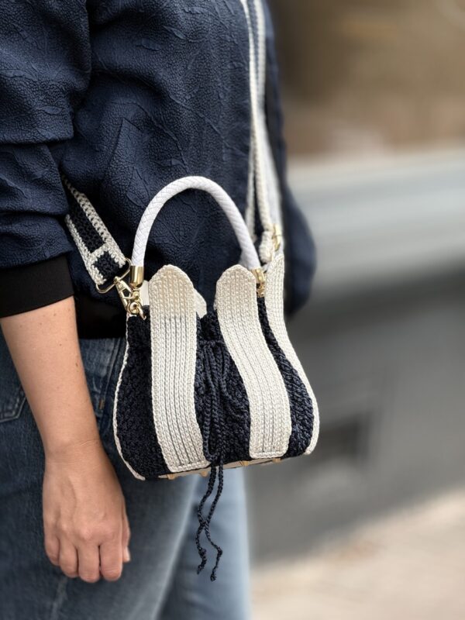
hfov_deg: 12.3
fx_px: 2149
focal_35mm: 120
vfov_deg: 16.4
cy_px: 310
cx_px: 232
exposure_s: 1/164
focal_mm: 15.66
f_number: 2.8
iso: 50
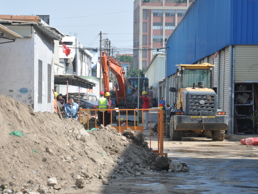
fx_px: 1185
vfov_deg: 9.3
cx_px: 139
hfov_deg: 12.4
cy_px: 100
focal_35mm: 159
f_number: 5.6
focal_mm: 80
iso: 200
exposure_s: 1/500
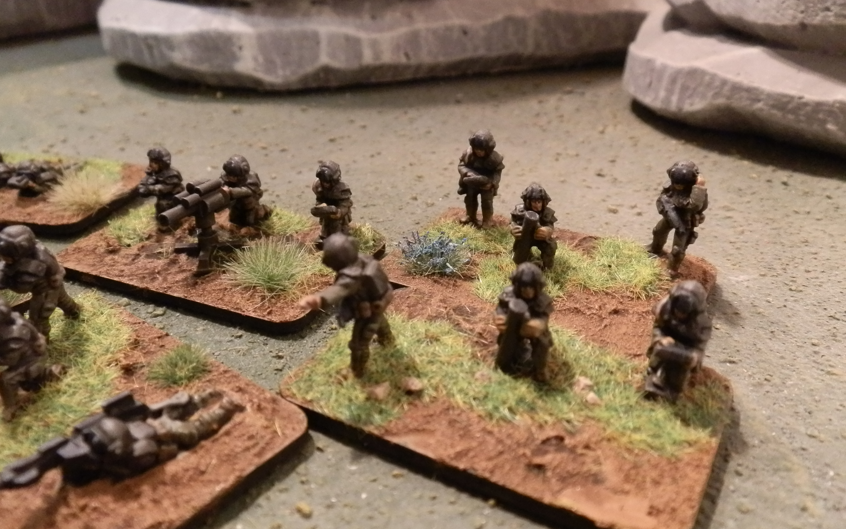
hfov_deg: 62.9
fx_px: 692
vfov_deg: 41.8
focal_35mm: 30
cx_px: 420
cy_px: 269
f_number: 3.1
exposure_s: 1/60
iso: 400
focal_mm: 5
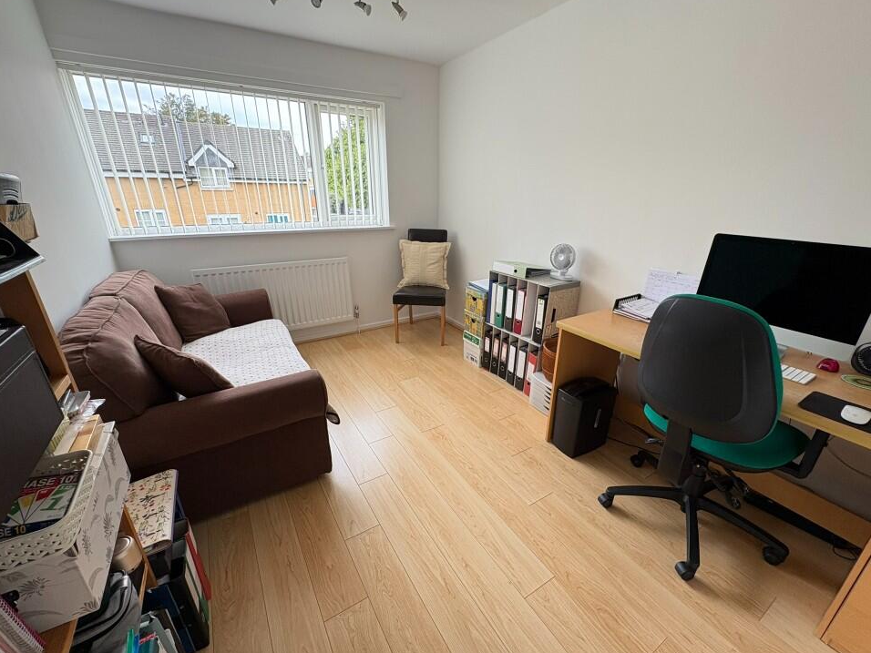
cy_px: 338
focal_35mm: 15
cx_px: 448
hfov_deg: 98.1
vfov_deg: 81.7
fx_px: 377
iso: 200
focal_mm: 2.22
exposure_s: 1/99
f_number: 2.2
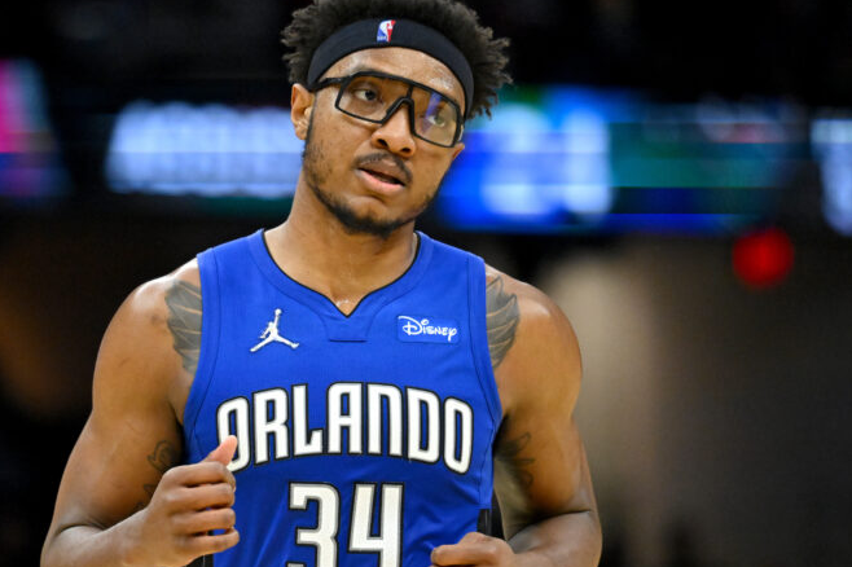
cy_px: 357
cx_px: 320
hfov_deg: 4.7
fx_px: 10360
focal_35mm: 438
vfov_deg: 3.1
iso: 6400
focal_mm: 300
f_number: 4
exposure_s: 1/1600
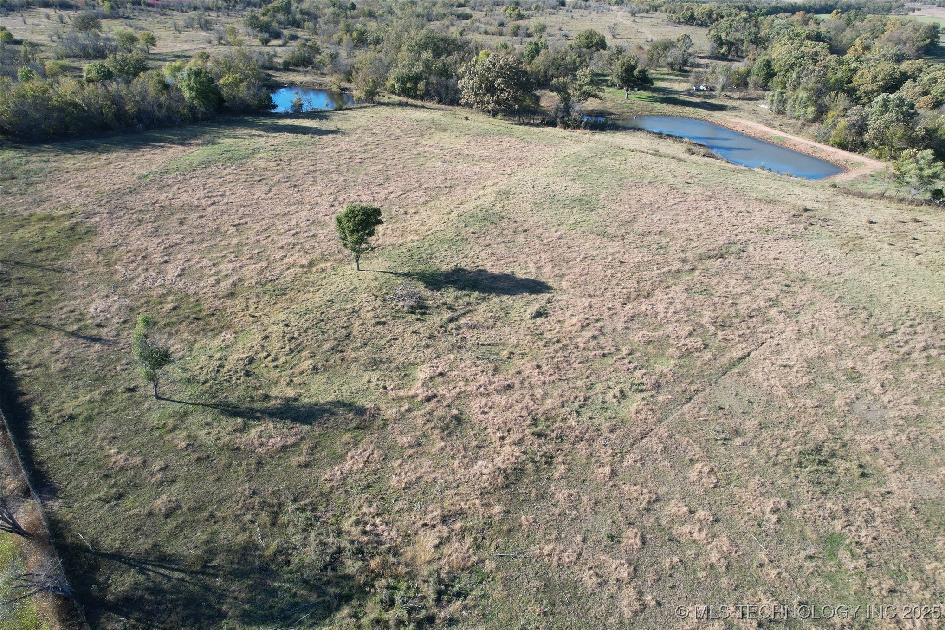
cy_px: 315
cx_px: 472
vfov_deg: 57.2
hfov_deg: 78.6
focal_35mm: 22
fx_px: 577
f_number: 2.8
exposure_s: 1/640
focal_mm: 8.38
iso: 100
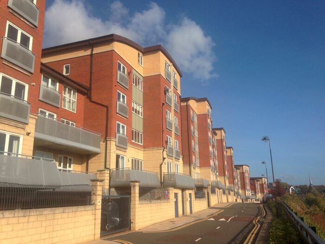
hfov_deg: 55.4
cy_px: 122
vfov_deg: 42.9
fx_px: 310
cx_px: 162
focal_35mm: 33
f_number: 2.4
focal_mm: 4.12
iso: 50
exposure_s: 1/2584
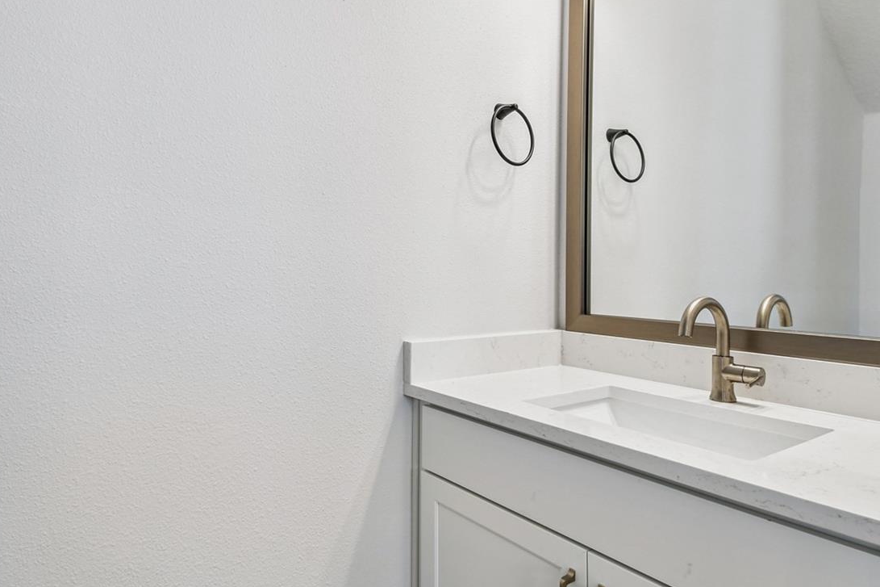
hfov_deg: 78.1
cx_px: 377
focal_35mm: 22
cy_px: 283
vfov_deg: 57.2
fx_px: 538
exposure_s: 1/15
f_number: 7.1
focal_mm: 10
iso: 100
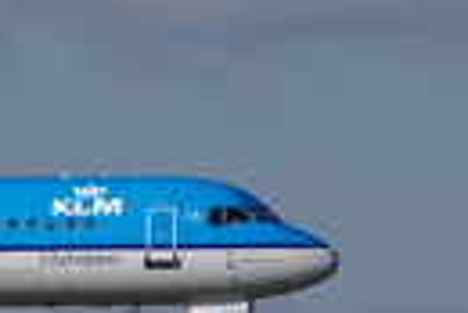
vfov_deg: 1.1
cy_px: 207
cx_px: -230
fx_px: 16216
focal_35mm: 1246
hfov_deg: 1.7
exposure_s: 1/640
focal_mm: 240
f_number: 8
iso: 160
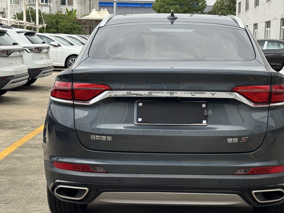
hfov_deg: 31.1
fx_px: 509
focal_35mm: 62
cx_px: 165
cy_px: 107
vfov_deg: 23.6
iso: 64
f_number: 1.78
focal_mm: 6.76
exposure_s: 1/292
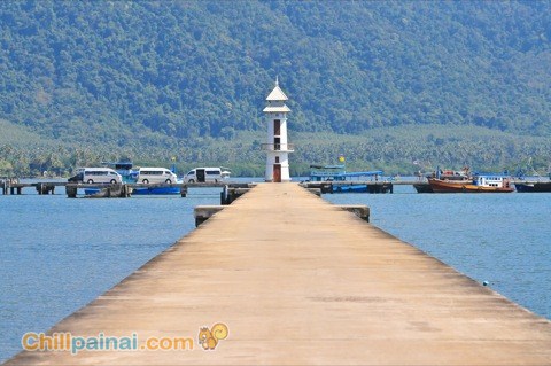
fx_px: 2752
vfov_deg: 7.6
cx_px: 276
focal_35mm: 180
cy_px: 183
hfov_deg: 11.4
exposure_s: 1/4000
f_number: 6.3
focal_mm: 120
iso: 800
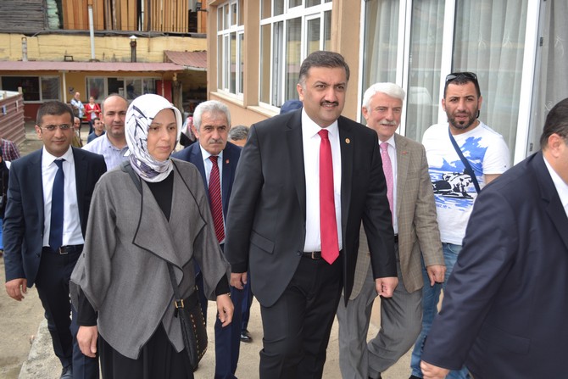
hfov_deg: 53.1
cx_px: 284
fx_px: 568
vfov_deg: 36.9
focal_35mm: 36
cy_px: 190
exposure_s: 1/200
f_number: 4.5
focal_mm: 24
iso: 100
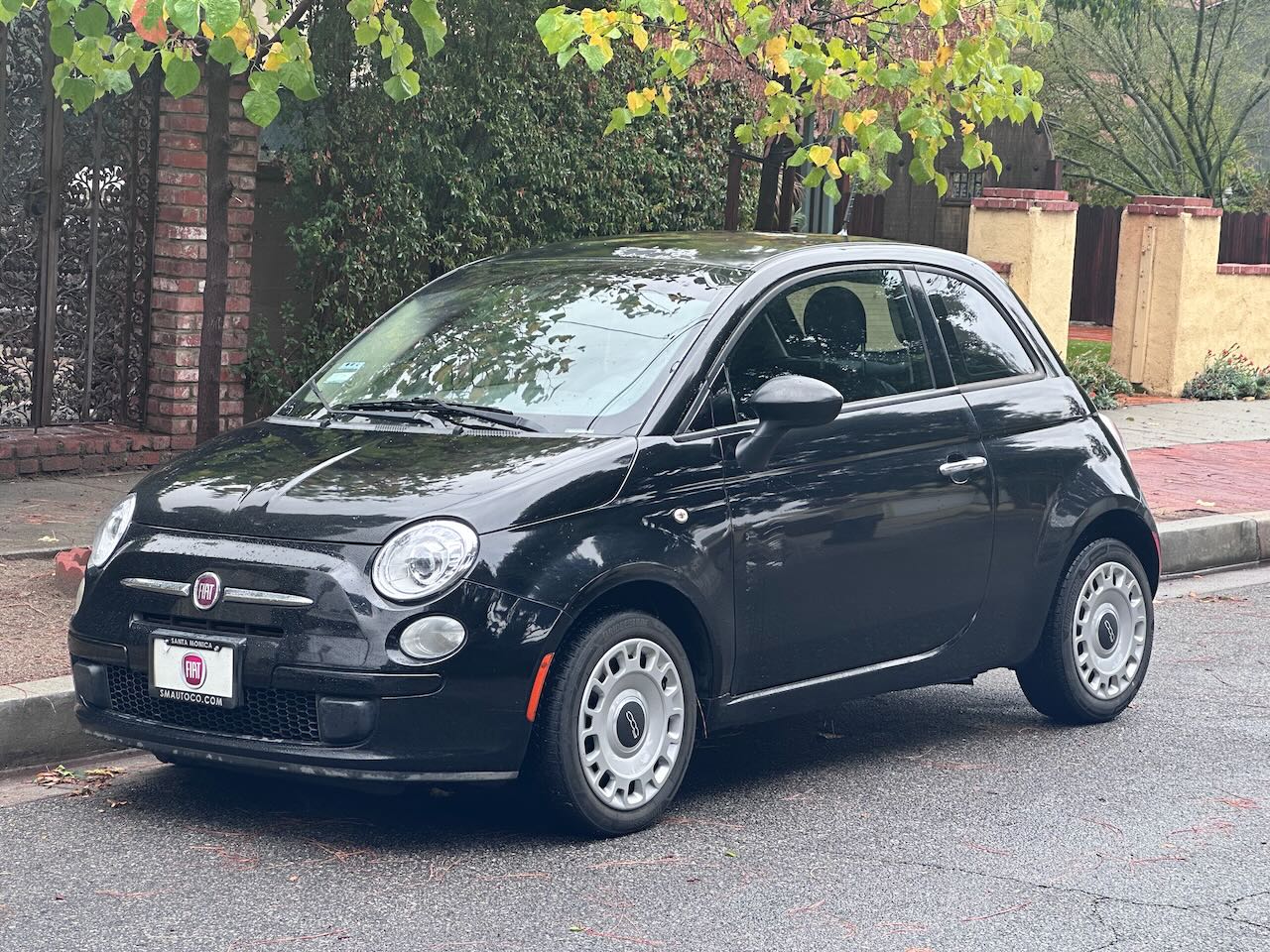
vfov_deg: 19.1
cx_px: 635
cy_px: 476
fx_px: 2825
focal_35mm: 77
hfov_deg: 25.3
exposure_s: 1/104
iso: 32
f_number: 2.8
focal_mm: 9
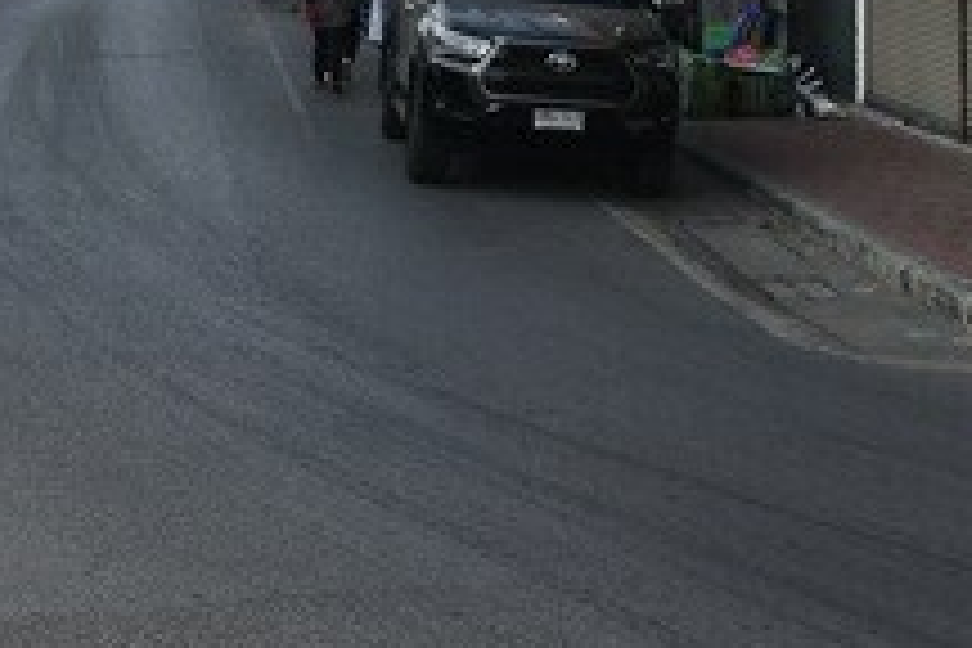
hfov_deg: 19.1
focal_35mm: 107
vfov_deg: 12.4
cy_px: -169
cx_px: 472
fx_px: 2889
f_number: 6.3
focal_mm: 22
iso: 100
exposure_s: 1/200
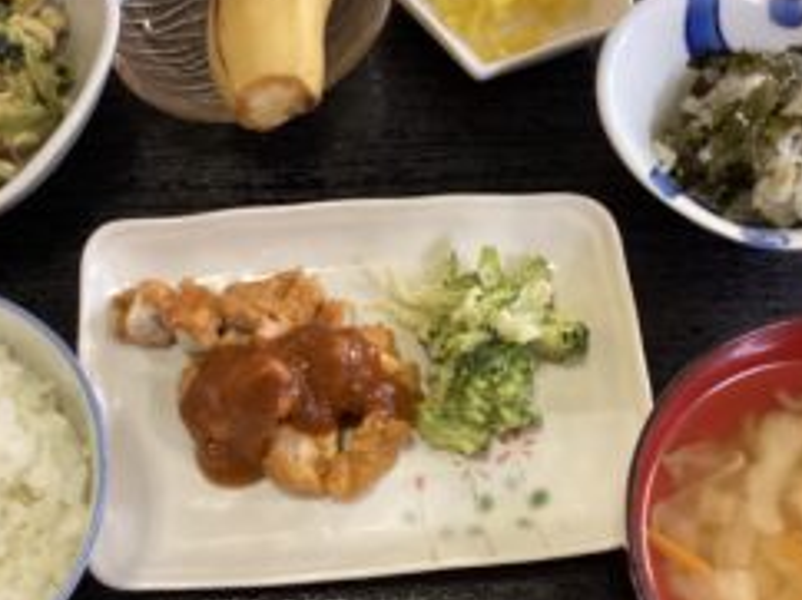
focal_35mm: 48
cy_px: 333
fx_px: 1111
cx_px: 379
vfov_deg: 30.2
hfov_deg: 39.7
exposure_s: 1/60
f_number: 2.4
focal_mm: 3.3
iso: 250
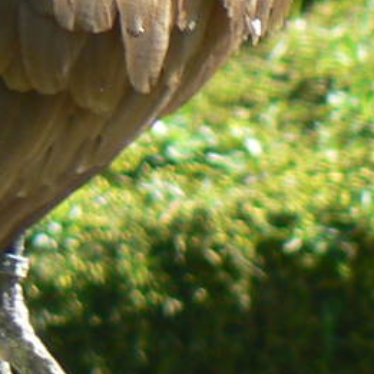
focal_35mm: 2338
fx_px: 28579
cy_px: -135
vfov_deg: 0.7
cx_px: -26
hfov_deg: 0.7
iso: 80
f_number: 5.6
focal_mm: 72
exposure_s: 1/100
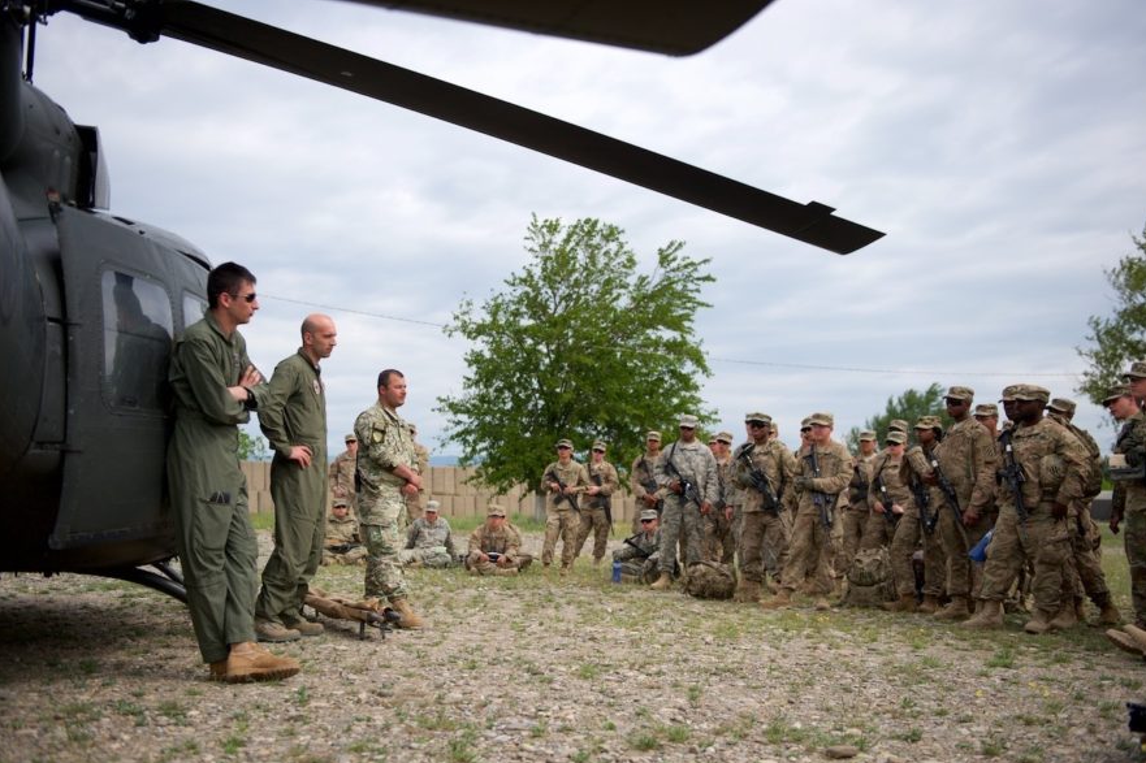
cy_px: 390
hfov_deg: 49.6
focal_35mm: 39
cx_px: 565
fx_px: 1241
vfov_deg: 34.2
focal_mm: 38
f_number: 4.5
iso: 200
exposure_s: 1/8000
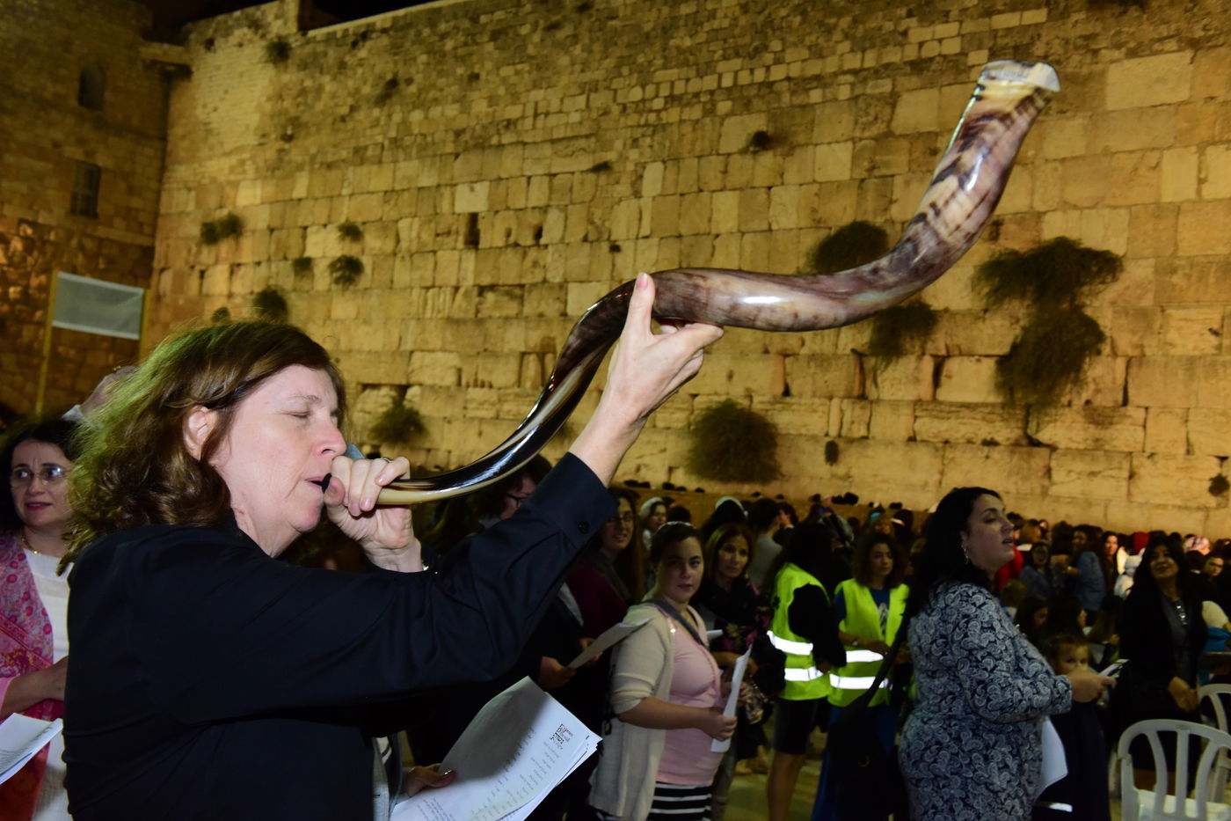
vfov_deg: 35.0
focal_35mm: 38
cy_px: 410
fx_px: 1299
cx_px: 616
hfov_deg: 50.7
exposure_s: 1/125
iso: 3200
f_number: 7.1
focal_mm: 38
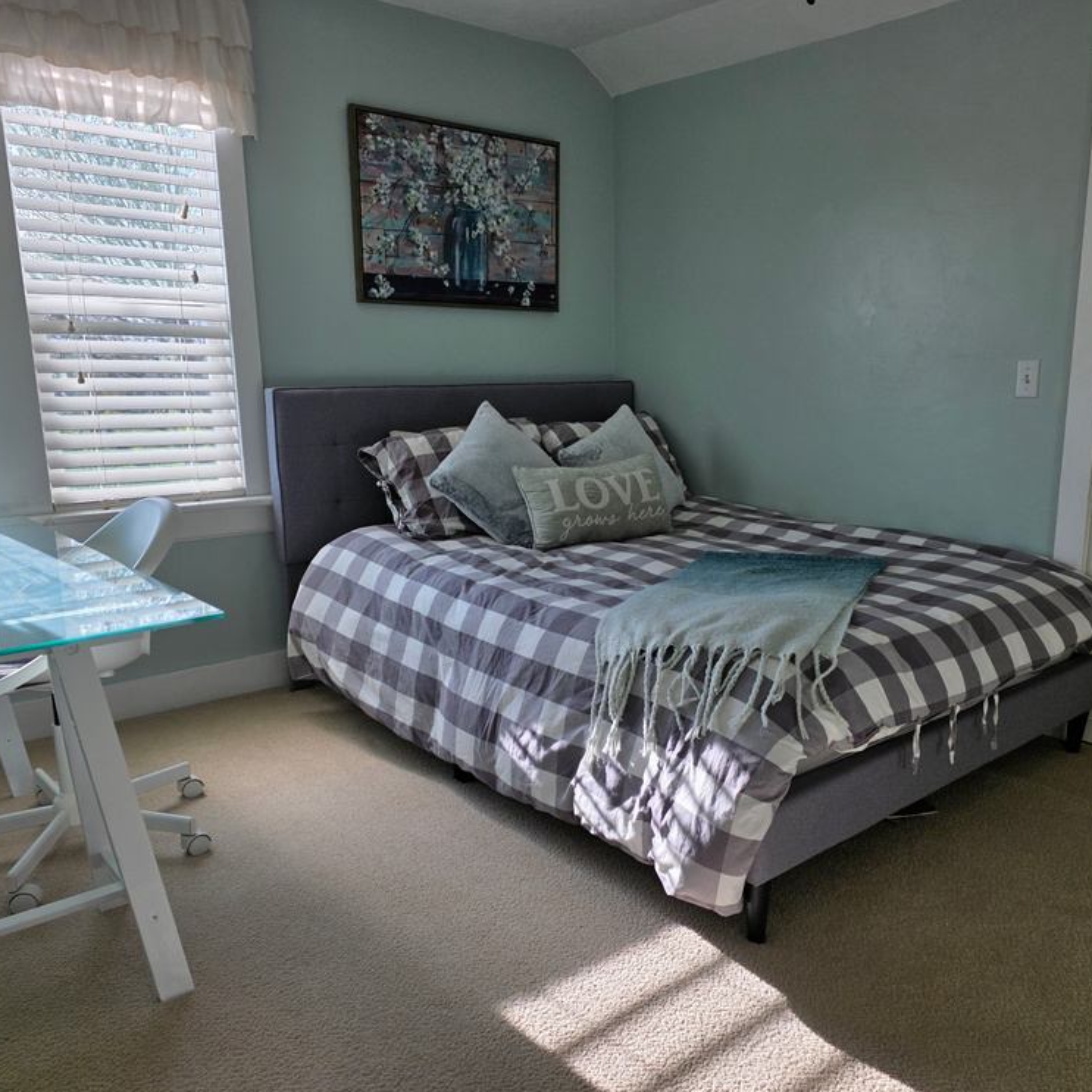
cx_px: 595
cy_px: 561
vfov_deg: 57.3
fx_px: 999
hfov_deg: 57.2
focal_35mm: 28
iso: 32
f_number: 1.7
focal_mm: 6.3
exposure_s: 1/359
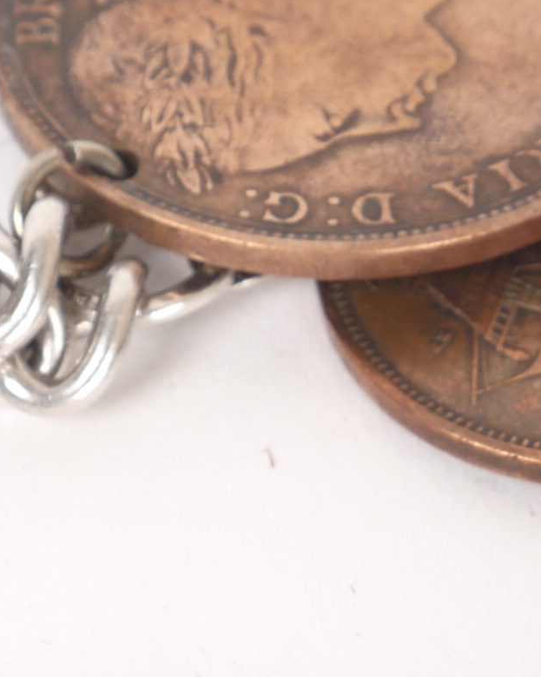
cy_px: 664
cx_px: 386
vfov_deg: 4.8
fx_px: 8087
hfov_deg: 3.8
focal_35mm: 404
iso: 100
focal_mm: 35
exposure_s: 1/125
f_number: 8
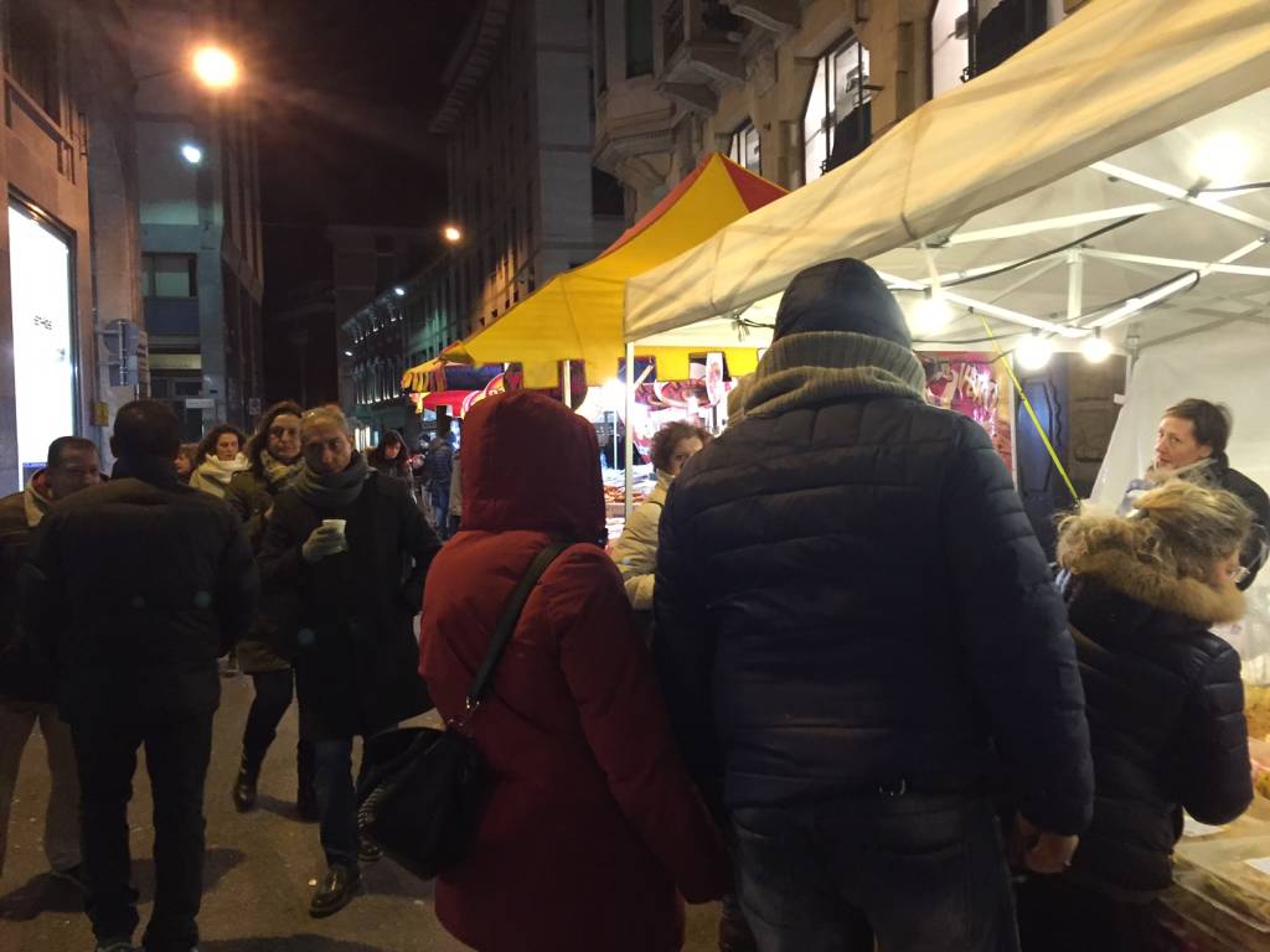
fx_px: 1064
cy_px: 476
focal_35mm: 29
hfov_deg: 61.7
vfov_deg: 48.2
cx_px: 635
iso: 250
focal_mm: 4.15
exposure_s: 1/25
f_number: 2.2
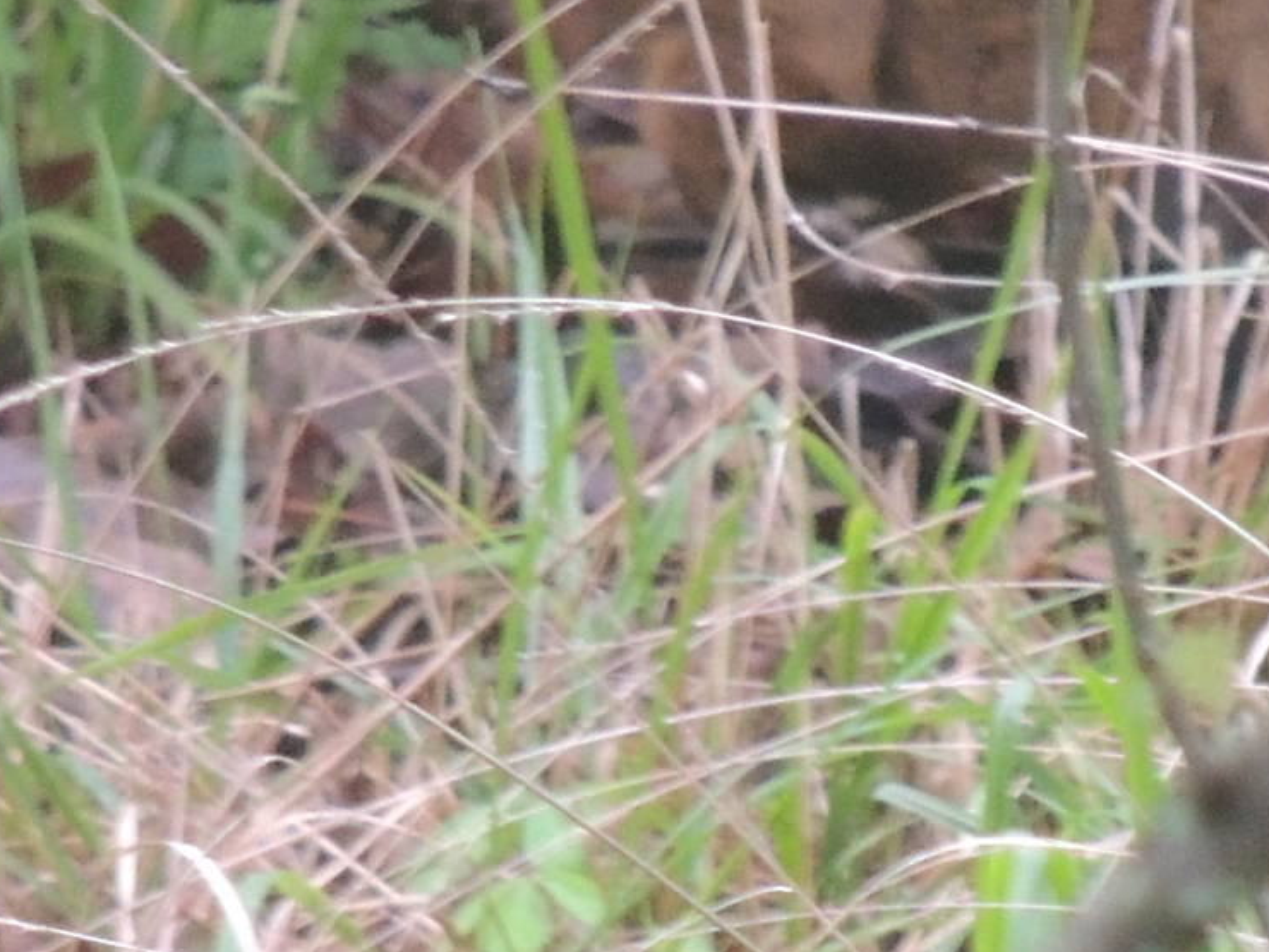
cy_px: 329
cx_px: 1075
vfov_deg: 0.7
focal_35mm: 2162
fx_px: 79258
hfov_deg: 0.9
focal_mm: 180
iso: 800
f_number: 5.9
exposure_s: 1/80
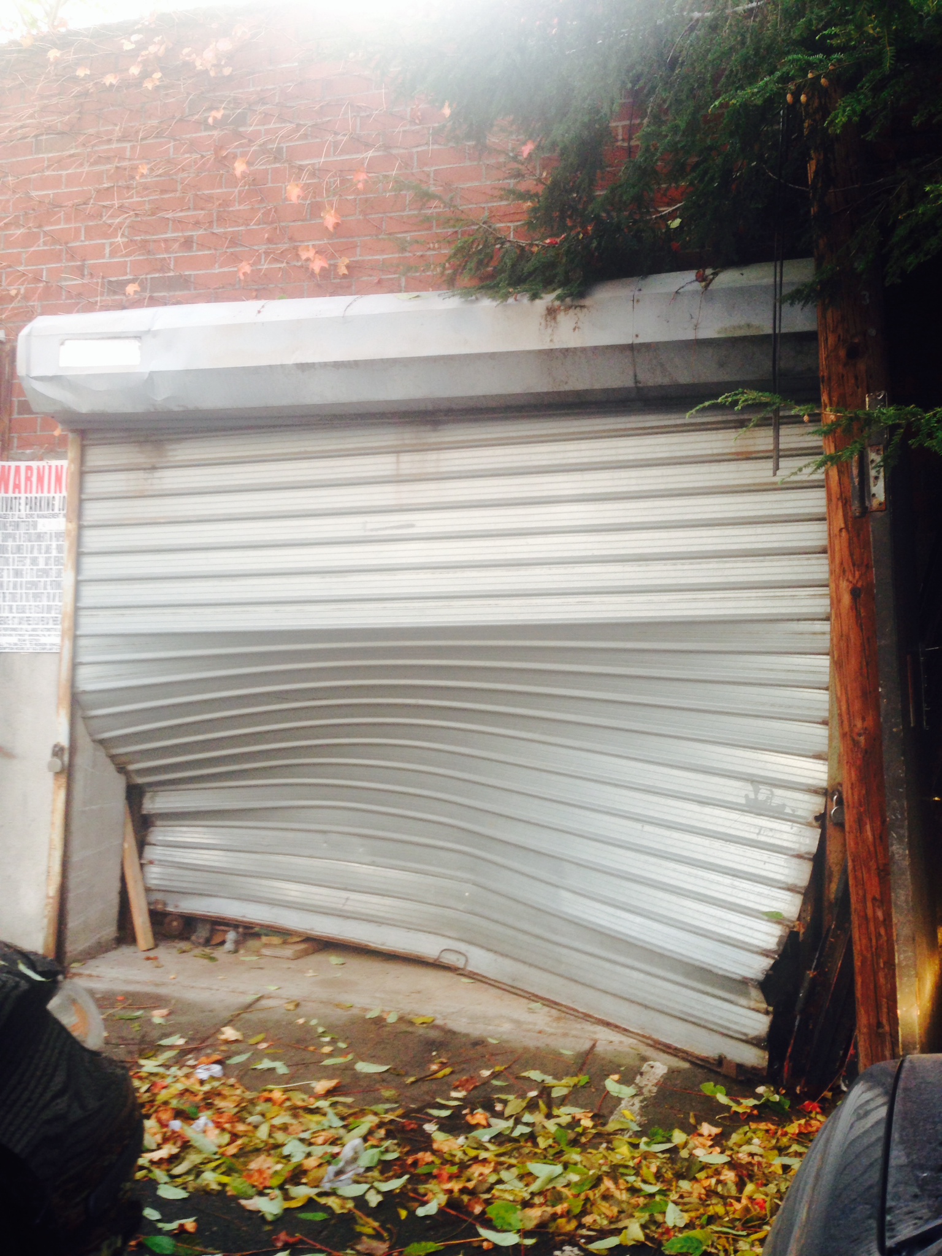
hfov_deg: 42.9
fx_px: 1197
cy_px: 628
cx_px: 471
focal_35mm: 33
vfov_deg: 55.4
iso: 50
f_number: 2.4
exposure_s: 1/24
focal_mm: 4.12
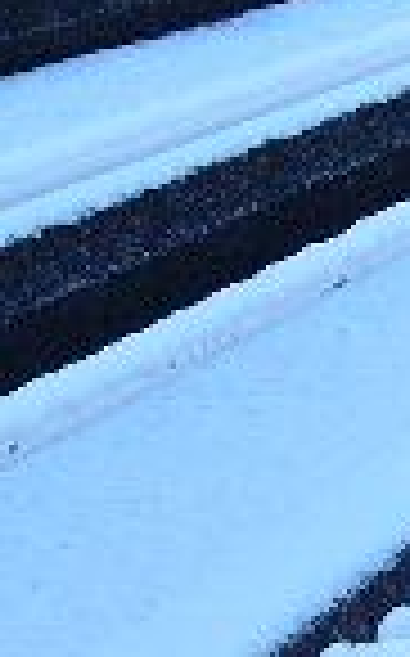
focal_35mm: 167
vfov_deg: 12.5
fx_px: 2992
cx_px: 644
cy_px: 117
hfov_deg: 7.7
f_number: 4
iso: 100
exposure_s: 1/500
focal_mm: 6
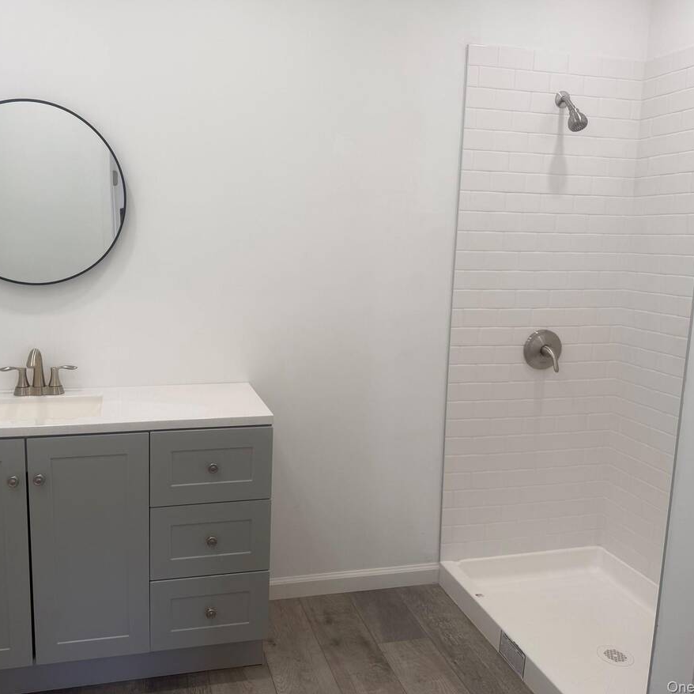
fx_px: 658
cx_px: 287
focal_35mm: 29
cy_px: 342
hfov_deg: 55.3
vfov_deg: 55.6
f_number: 1.78
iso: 64
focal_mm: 6.76
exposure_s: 1/120
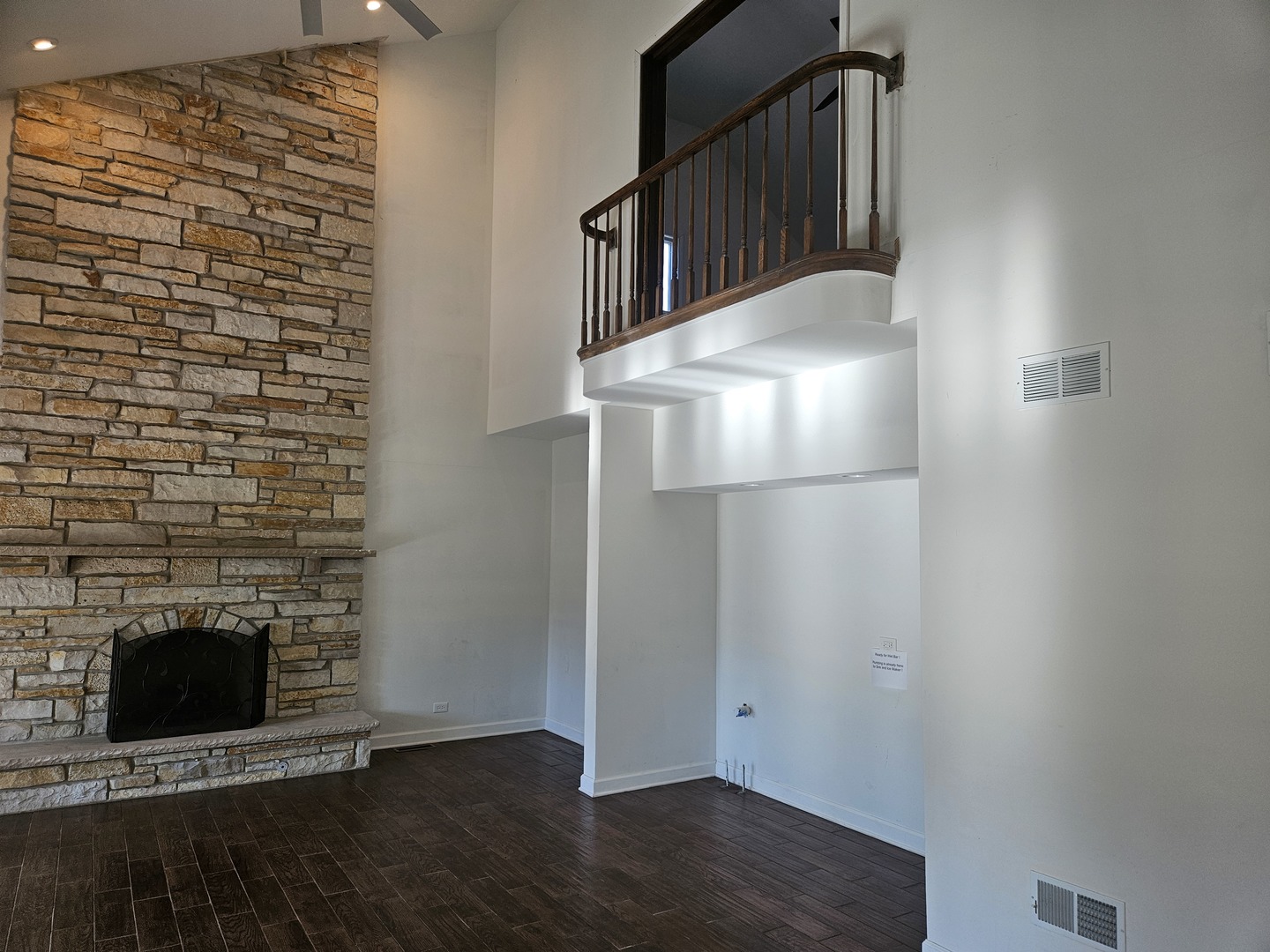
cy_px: 476
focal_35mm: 23
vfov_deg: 58.9
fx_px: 844
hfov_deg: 73.9
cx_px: 635
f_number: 1.8
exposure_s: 1/120
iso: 64
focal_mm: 5.4
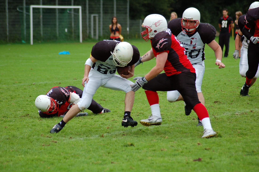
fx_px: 1616
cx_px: 130
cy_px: 86
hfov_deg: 9.2
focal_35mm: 225
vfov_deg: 6.1
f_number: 4.5
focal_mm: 150
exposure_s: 1/800
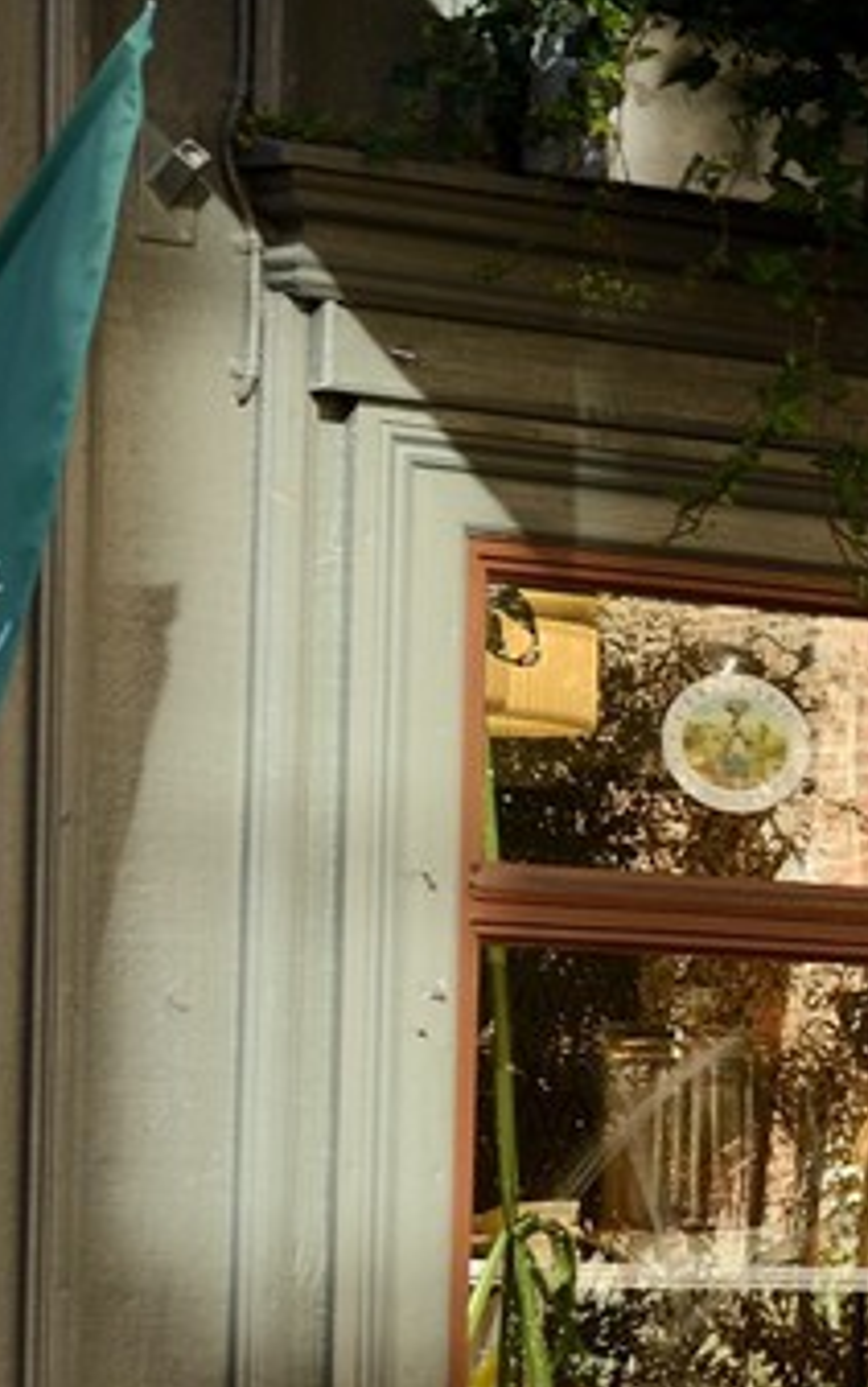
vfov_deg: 12.3
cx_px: 2871
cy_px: 1157
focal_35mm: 169
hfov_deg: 6.8
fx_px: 6388
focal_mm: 35
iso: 200
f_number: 4.5
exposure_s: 1/200
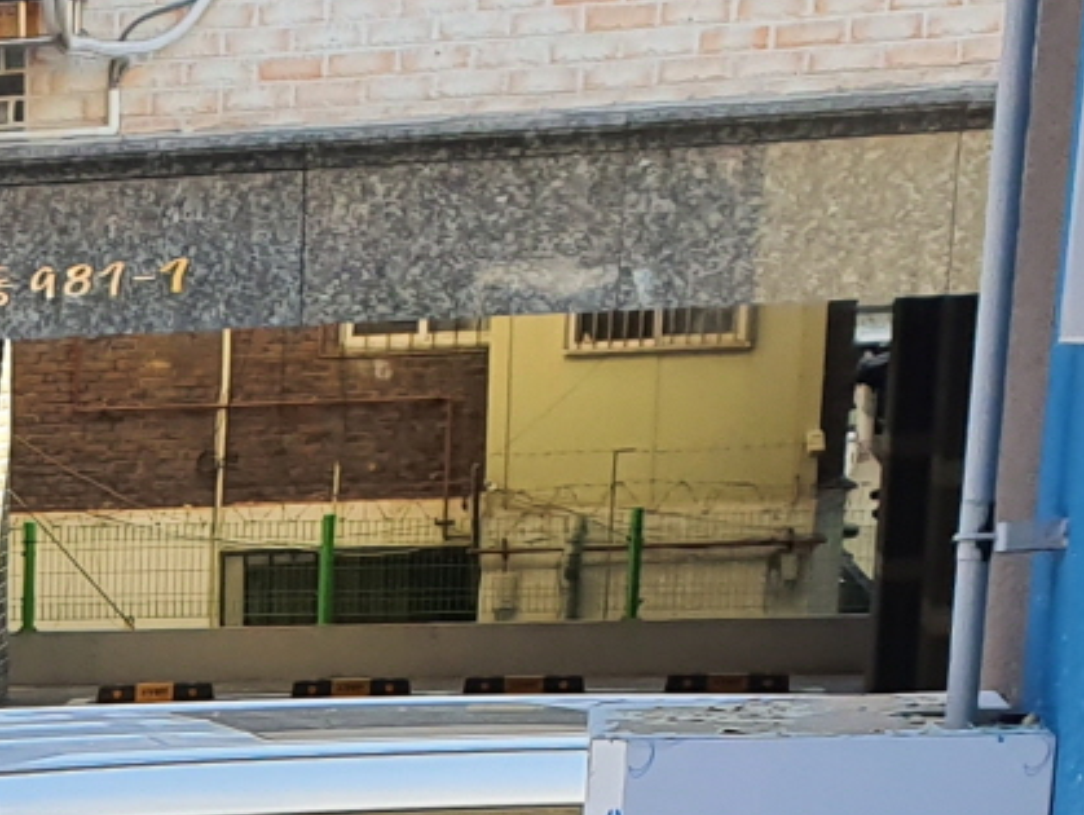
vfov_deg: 10.5
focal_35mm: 124
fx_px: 3886
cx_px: -502
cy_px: 1860
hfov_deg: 14.8
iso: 50
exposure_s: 1/546
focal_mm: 4.3
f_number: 2.4
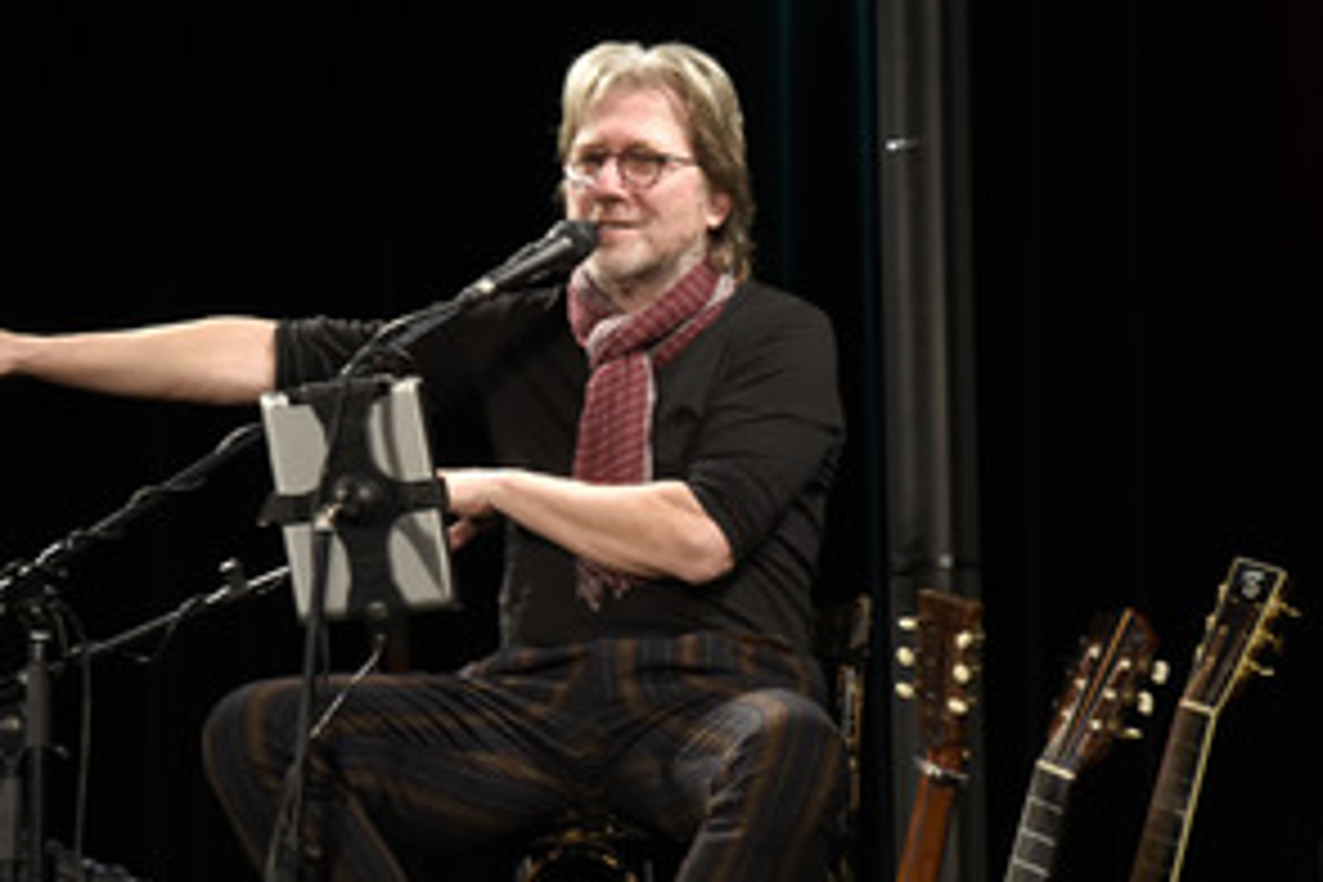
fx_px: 6761
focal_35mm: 184
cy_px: 590
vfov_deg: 7.5
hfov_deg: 11.2
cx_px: 610
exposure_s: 1/100
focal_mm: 120
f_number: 6.3
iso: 800
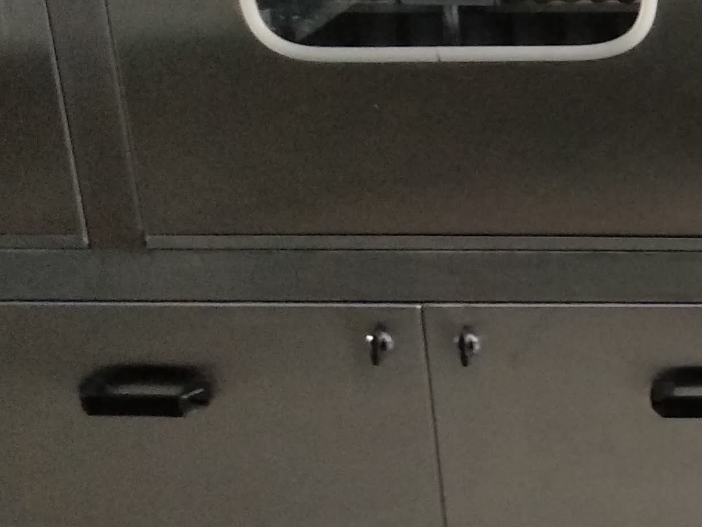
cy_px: 289
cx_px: 845
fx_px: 1724
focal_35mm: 85
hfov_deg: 21.4
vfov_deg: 17.4
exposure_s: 1/25
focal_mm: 3.81
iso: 800
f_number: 2.2
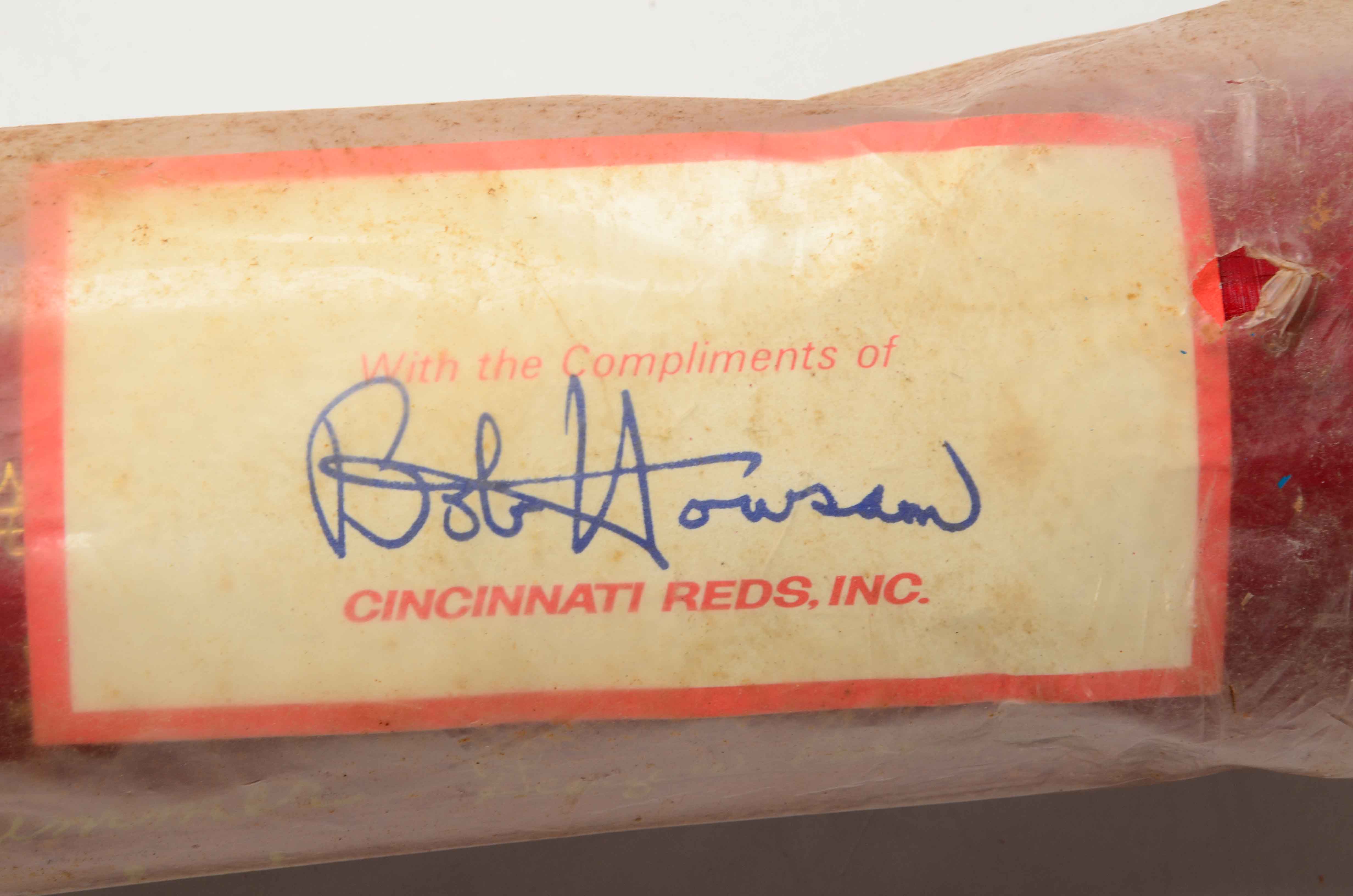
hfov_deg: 13.1
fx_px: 5907
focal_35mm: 158
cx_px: 676
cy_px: 448
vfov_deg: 8.7
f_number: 18
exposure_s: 1/160
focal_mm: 105
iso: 200
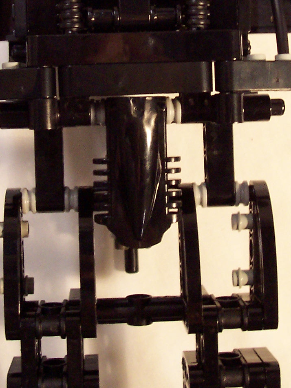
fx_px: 885
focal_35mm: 79
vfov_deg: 24.4
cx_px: 147
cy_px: 95
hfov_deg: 18.7
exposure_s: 1/30
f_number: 2.8
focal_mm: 5.6
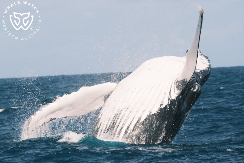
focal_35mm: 458
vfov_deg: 3.0
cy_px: 82
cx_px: 122
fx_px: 3103
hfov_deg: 4.5
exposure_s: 1/4000
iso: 1250
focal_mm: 305.2
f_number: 7.1
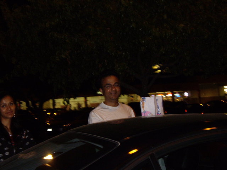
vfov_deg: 22.3
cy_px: 85
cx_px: 114
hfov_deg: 29.4
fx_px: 433
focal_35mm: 66
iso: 200
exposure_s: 1/30
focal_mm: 10.7
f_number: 3.6
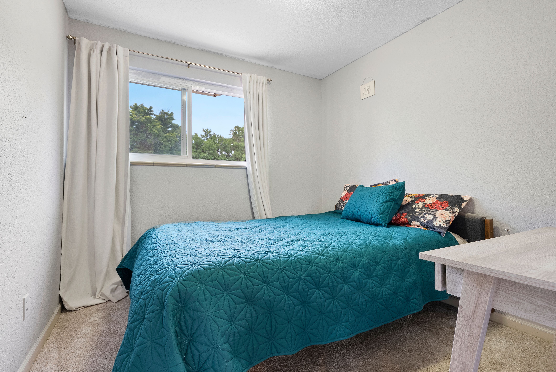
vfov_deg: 70.5
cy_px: 186
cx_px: 278
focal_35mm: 17
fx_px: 263
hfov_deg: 93.2
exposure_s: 1/1.25
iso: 200
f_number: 9
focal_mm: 17
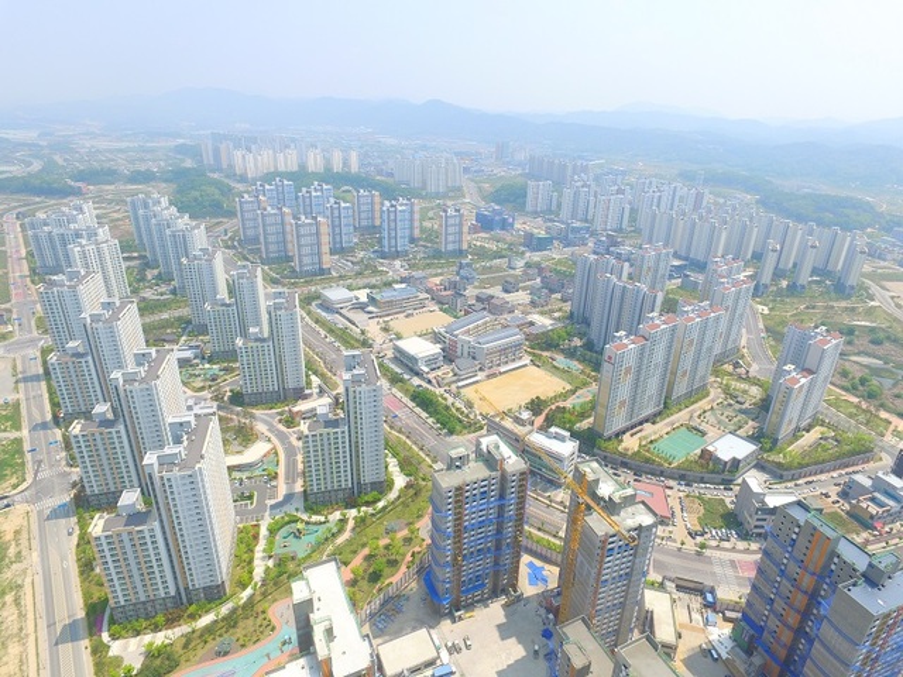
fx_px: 522
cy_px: 338
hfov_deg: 81.7
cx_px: 452
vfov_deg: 66.0
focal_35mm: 20
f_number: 2.8
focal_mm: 3.61
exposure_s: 1/736
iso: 100
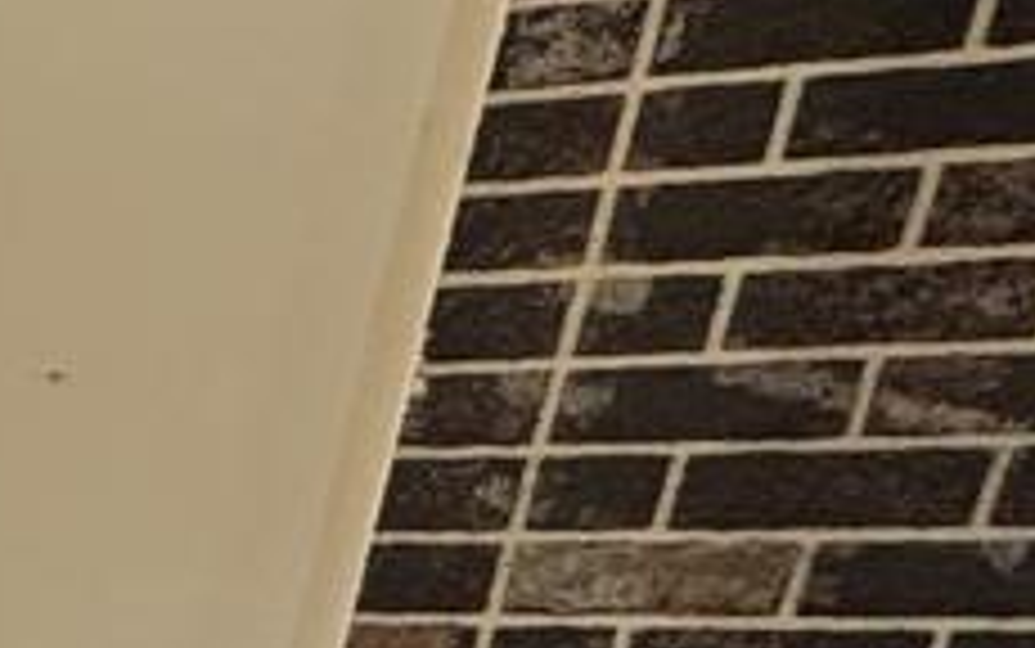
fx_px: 1863
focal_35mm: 66
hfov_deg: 17.2
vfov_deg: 15.9
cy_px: 1251
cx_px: -1220
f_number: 2.2
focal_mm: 2.22
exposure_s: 1/120
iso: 250
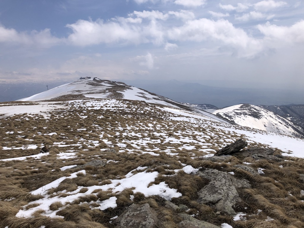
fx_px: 246
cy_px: 114
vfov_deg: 49.7
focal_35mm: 28
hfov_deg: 63.4
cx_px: 152
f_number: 1.8
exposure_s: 1/6897
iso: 20
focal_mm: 3.99
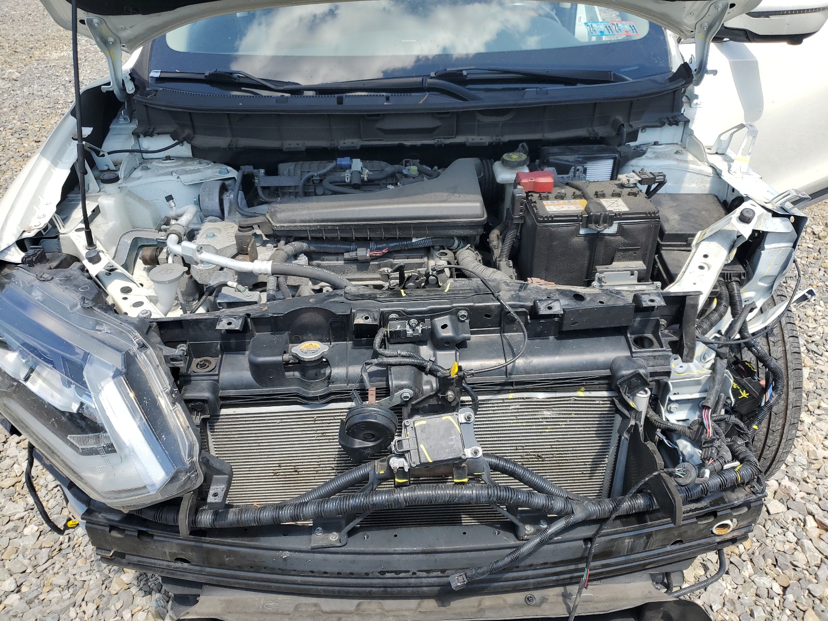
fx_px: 622
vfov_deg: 53.1
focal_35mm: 26
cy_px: 310
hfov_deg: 67.3
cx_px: 414
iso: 50
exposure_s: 1/1250
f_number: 1.5
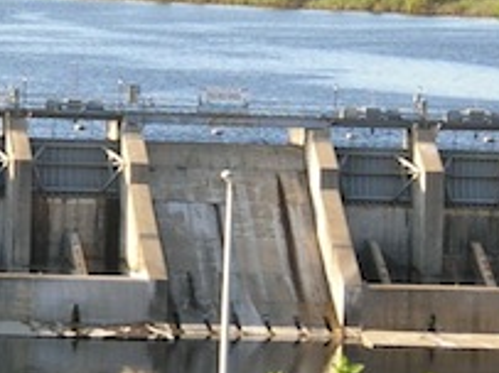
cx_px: 59
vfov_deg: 3.5
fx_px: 6181
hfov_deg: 4.6
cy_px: 249
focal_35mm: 429
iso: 50
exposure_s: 1/100
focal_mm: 17.9
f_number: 4.9
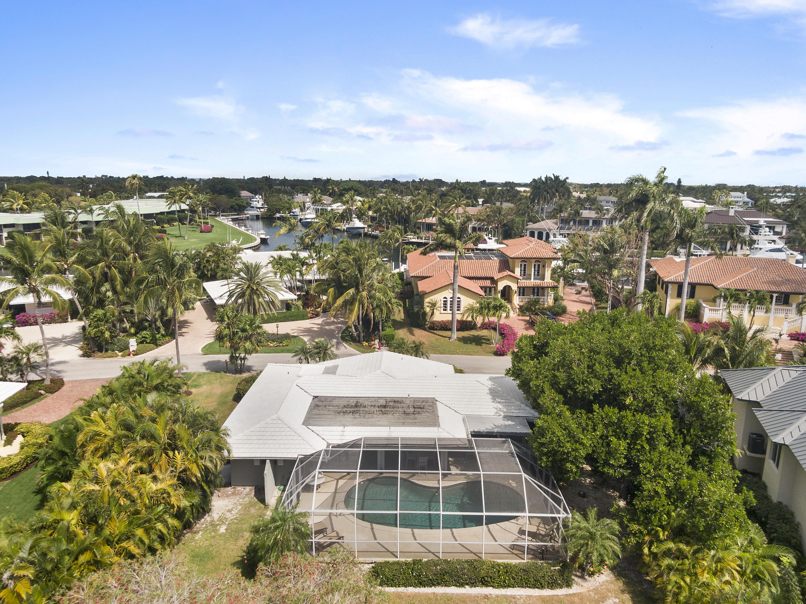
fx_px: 559
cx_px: 403
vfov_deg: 56.8
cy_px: 302
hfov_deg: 71.6
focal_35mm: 24
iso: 100
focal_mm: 4.39
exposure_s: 1/1600
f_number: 2.8
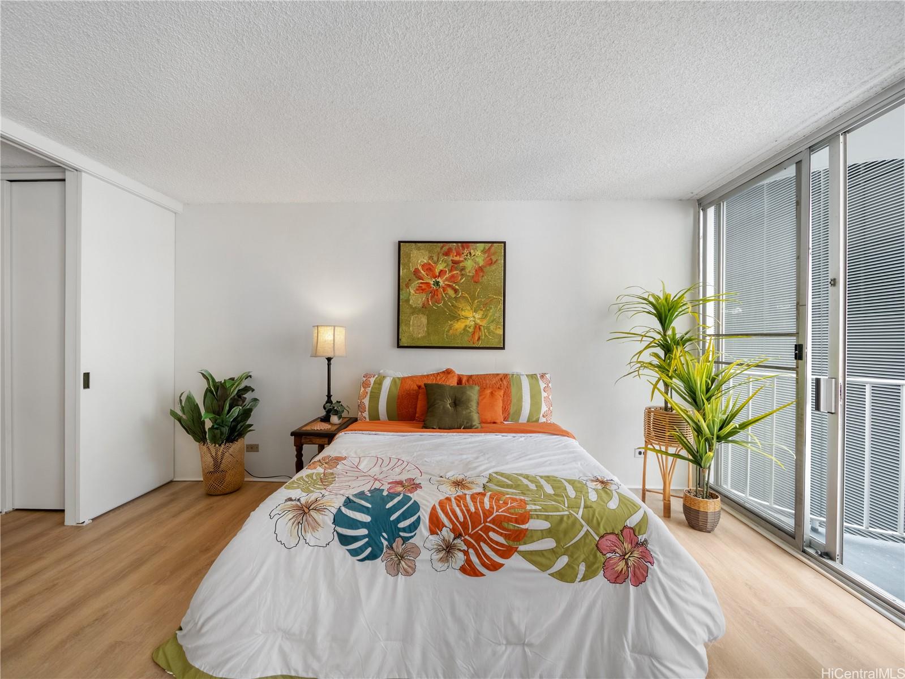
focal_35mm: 14
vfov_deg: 85.7
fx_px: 366
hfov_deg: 102.1
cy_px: 340
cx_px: 452
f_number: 4
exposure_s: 1/800
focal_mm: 7
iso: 250
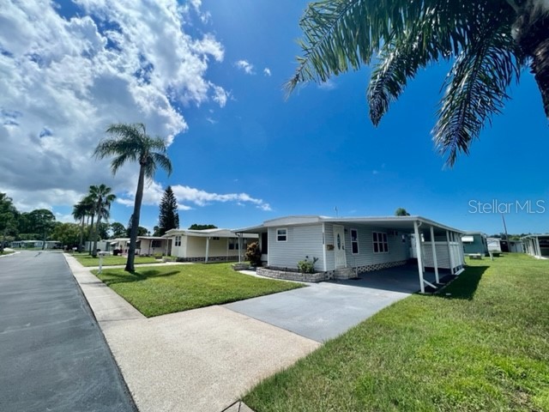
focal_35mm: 13
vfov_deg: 89.9
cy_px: 206
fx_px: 206
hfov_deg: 106.2
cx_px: 274
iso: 32
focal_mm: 1.57
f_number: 1.8
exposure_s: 1/2481
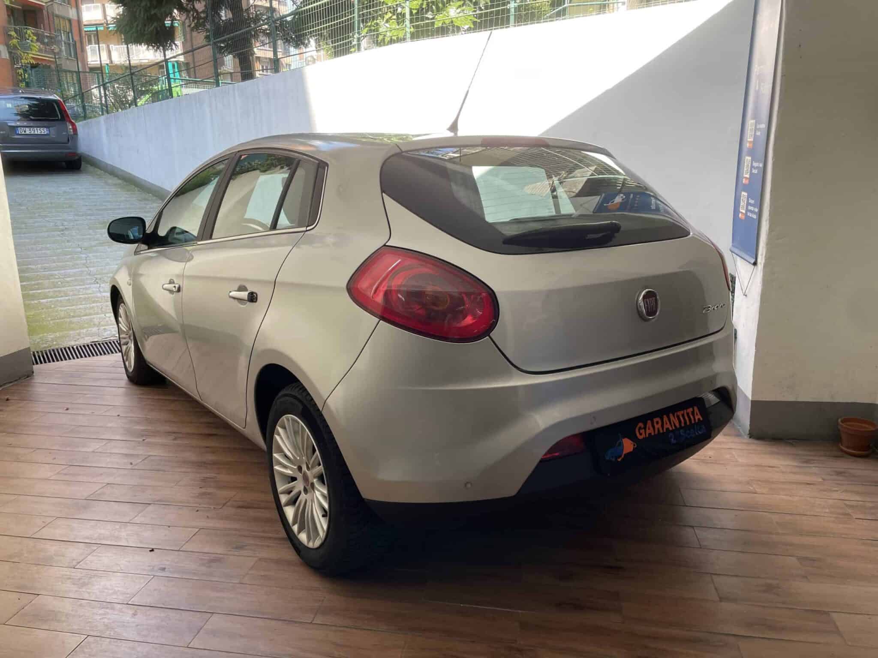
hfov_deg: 67.3
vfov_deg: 53.1
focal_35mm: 26
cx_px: 439
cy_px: 329
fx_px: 659
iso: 32
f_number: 1.6
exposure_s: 1/180
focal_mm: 4.2
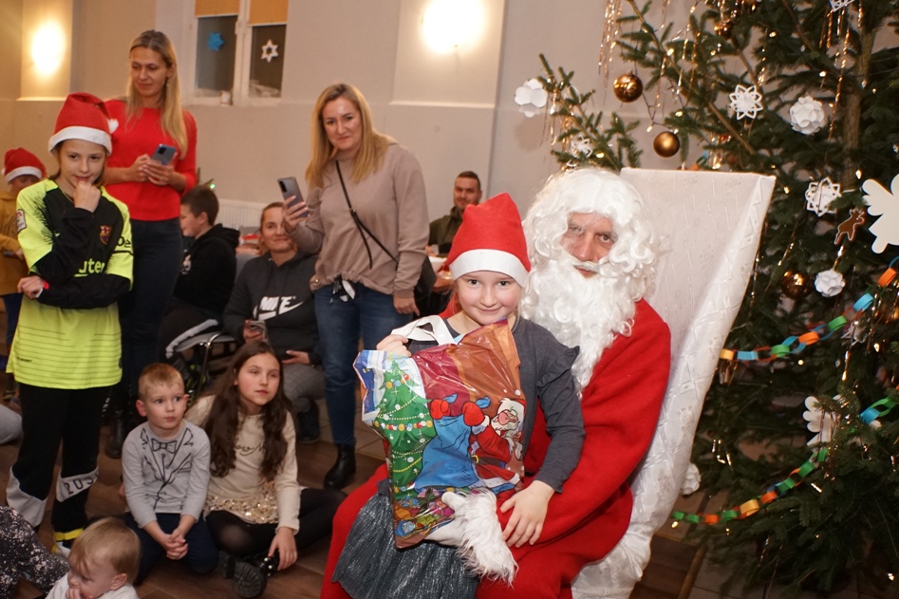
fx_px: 1323
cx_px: 427
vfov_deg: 25.5
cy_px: 318
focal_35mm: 53
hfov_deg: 37.5
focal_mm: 33
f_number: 4.5
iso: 2000
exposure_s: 1/60
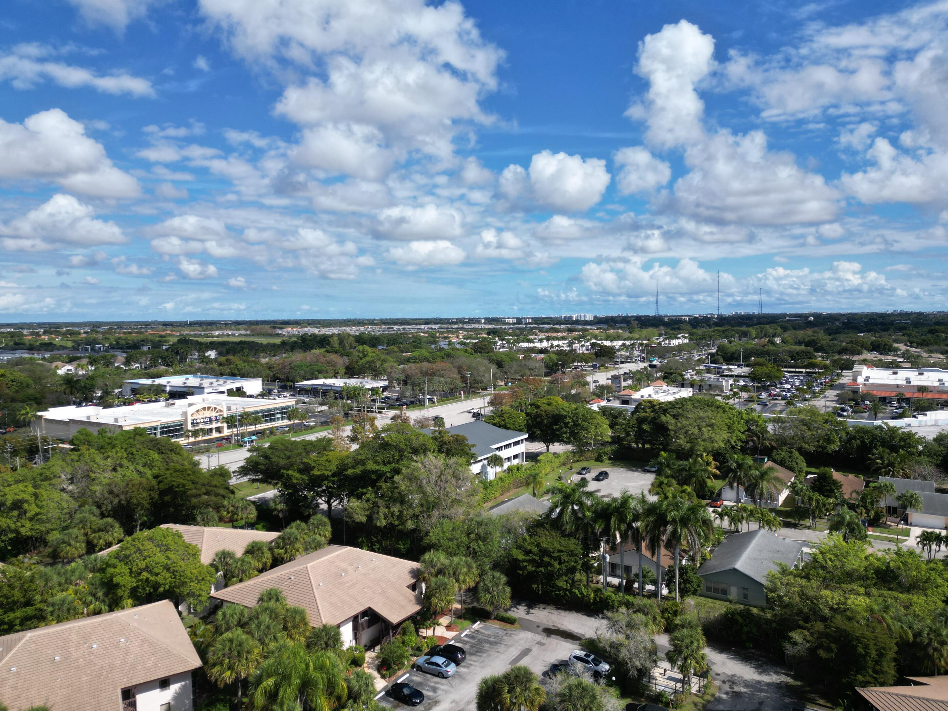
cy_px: 346
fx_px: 685
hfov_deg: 69.4
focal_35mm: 25
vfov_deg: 54.9
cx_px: 486
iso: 110
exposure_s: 1/3200
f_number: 1.7
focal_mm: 6.72
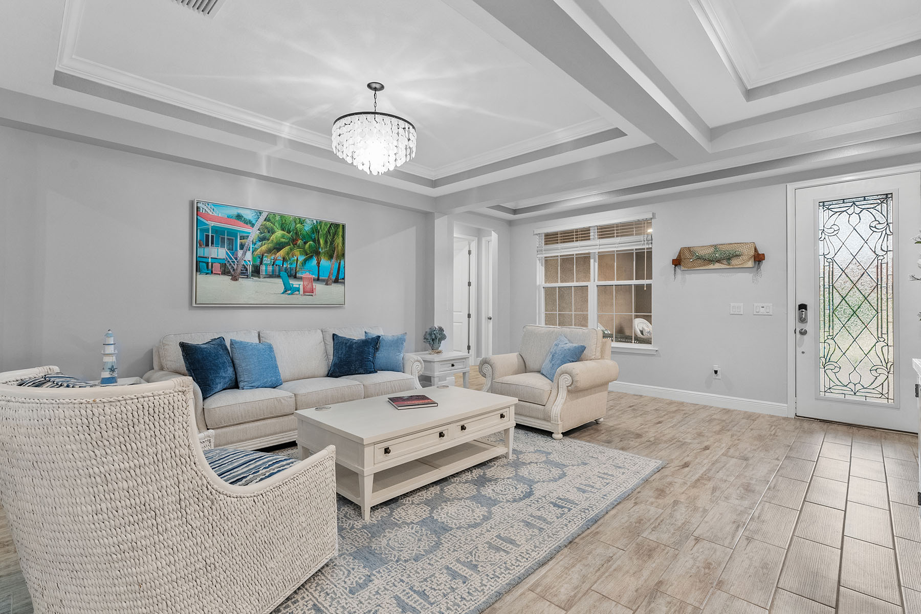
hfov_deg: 96.7
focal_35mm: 16
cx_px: 460
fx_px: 409
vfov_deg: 73.7
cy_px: 307
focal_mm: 16
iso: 400
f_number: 9
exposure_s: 1/2.5
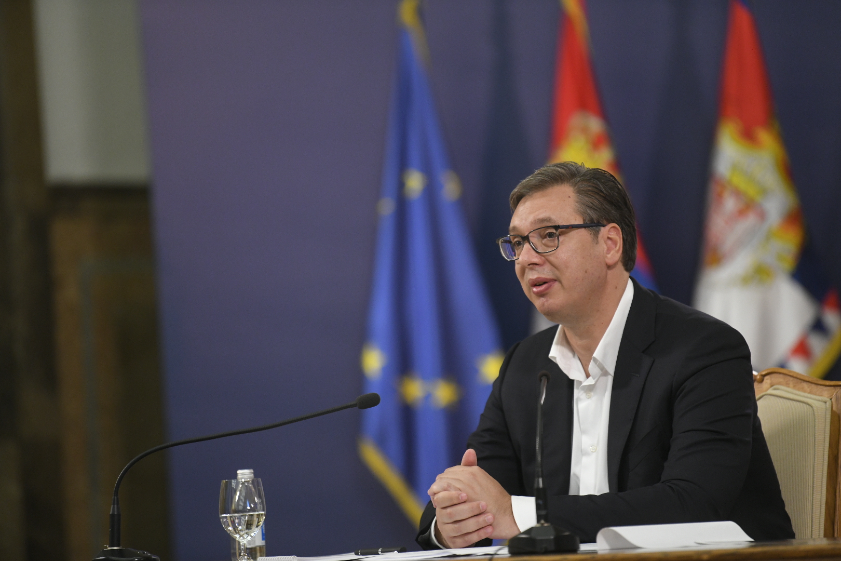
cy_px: 280
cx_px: 420
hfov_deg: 10.3
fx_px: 4672
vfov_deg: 6.9
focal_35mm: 200
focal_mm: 200
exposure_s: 1/250
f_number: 2.8
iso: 2500
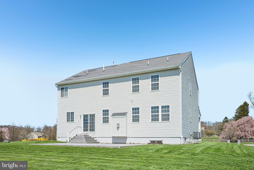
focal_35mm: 26
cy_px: 85
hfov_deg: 68.4
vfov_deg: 48.7
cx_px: 127
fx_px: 187
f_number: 8
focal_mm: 26.5
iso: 400
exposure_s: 1/800
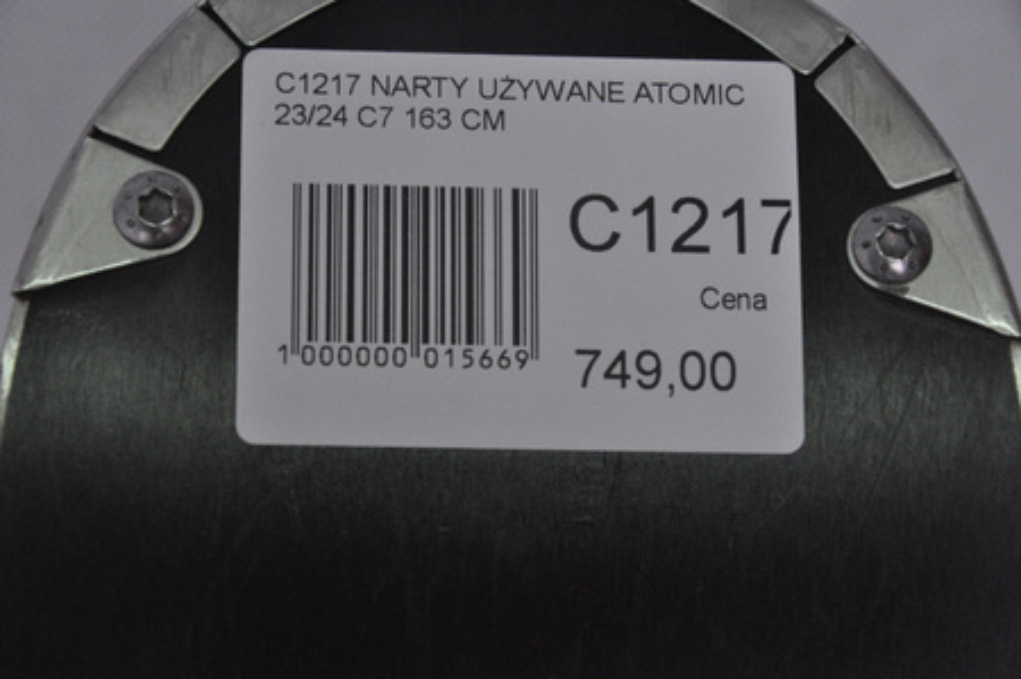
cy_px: 340
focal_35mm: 158
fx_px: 4462
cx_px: 510
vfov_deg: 8.7
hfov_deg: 13.1
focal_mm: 105
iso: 3200
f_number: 9.5
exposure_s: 1/125
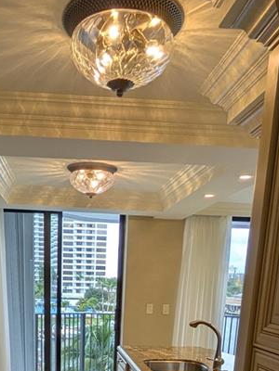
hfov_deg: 34.1
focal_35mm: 42
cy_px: 400
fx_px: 451
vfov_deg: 38.0
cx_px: 94
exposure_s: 1/212
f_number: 2.2
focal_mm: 1.83
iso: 49
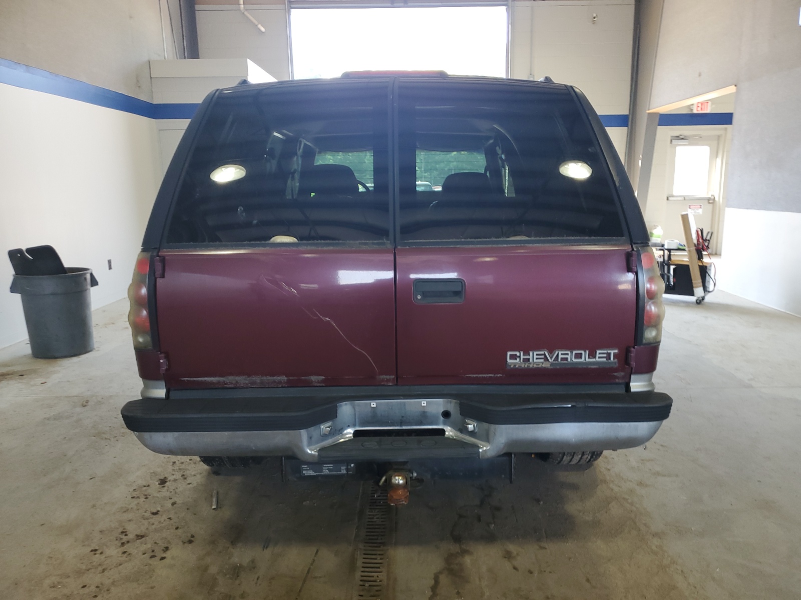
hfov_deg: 67.3
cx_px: 400
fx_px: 602
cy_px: 300
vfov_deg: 53.1
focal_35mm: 26
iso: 63
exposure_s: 1/60.2
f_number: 1.5
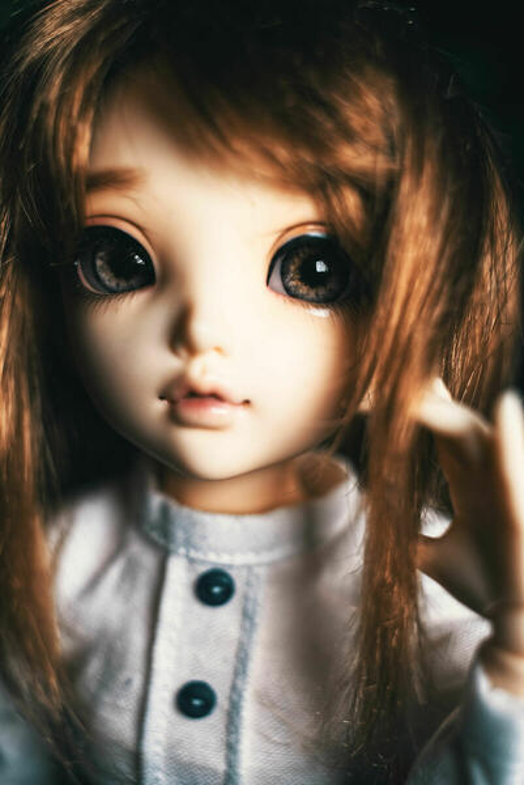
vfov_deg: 48.4
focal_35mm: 40
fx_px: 872
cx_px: 262
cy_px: 392
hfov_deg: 33.5
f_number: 4
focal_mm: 40
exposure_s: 1/320
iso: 160
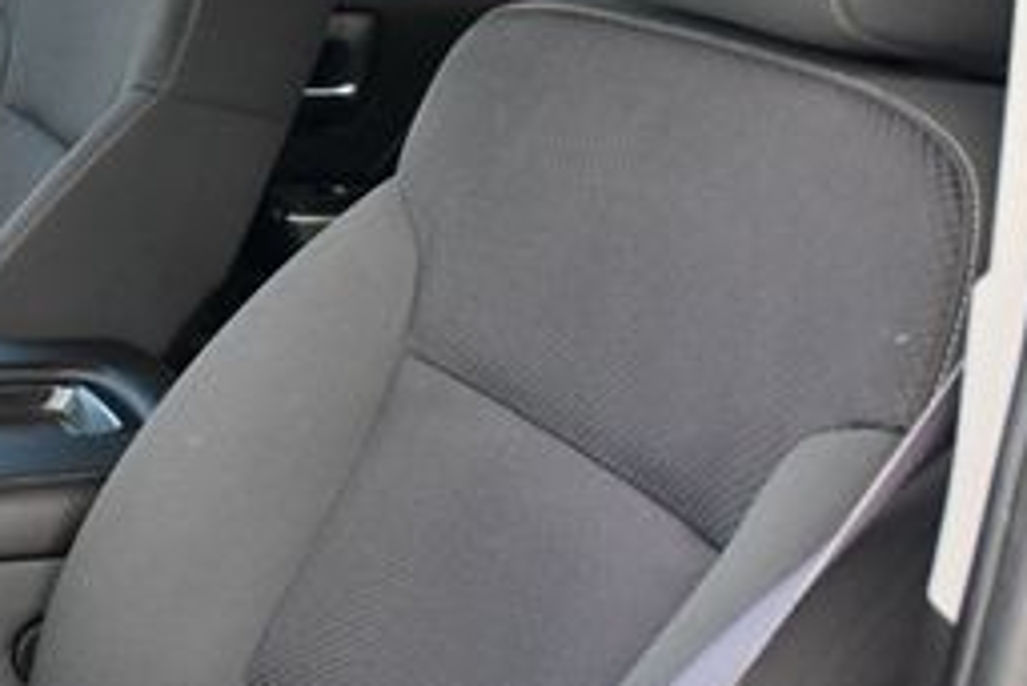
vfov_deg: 16.9
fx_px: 2301
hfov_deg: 22.9
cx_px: -229
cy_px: 445
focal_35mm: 81
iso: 450
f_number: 4
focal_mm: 21.5
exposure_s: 1/125
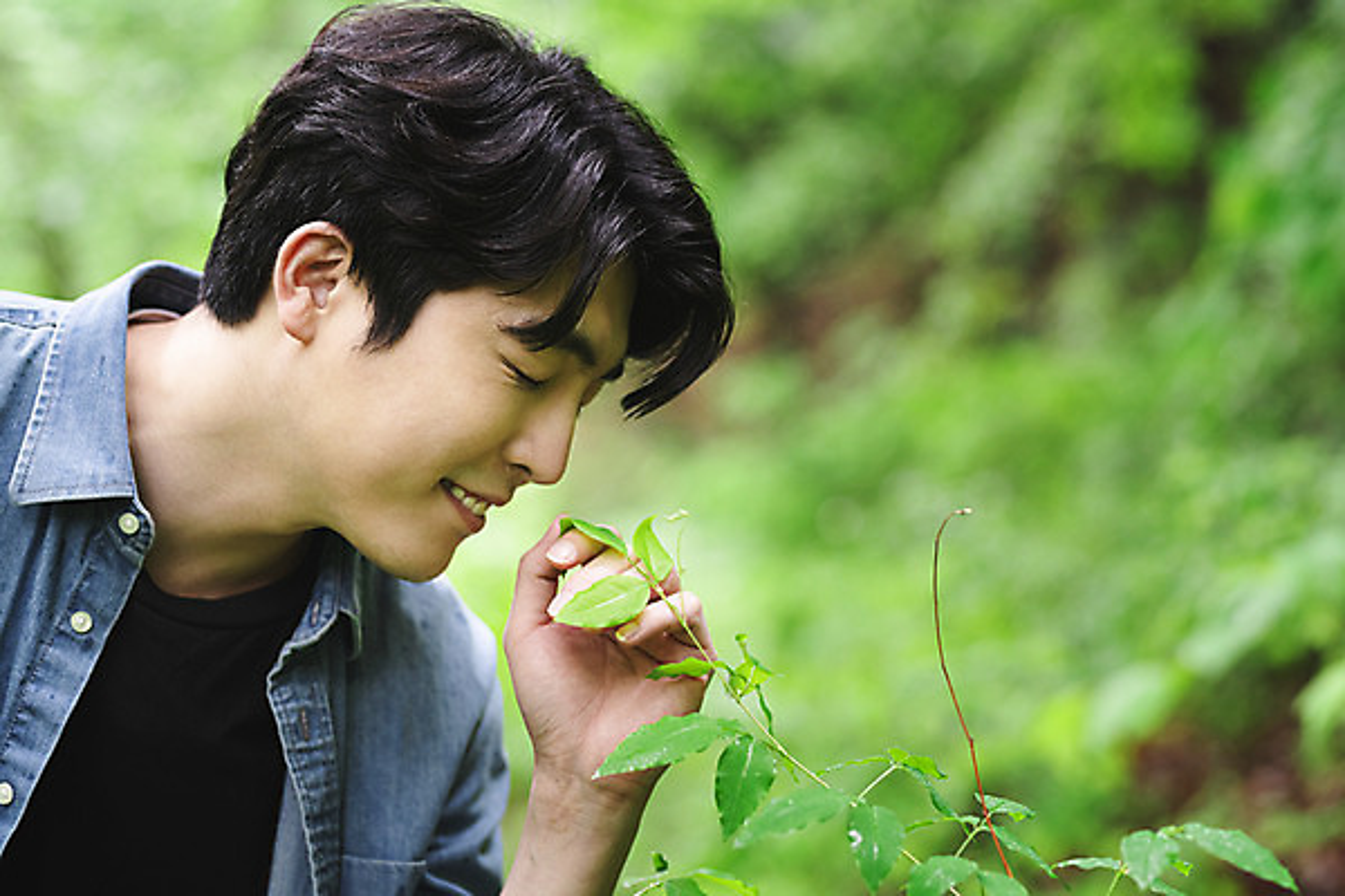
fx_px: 3175
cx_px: 672
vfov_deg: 16.1
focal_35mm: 85
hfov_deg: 23.9
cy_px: 448
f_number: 2.8
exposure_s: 1/60
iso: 1000
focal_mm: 85
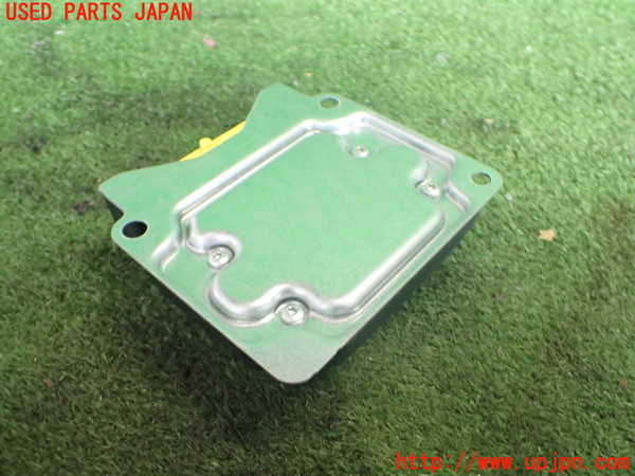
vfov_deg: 46.8
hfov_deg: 60.0
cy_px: 238
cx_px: 318
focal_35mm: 30
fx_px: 550
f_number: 2.3
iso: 800
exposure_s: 1/80
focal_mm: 5.4
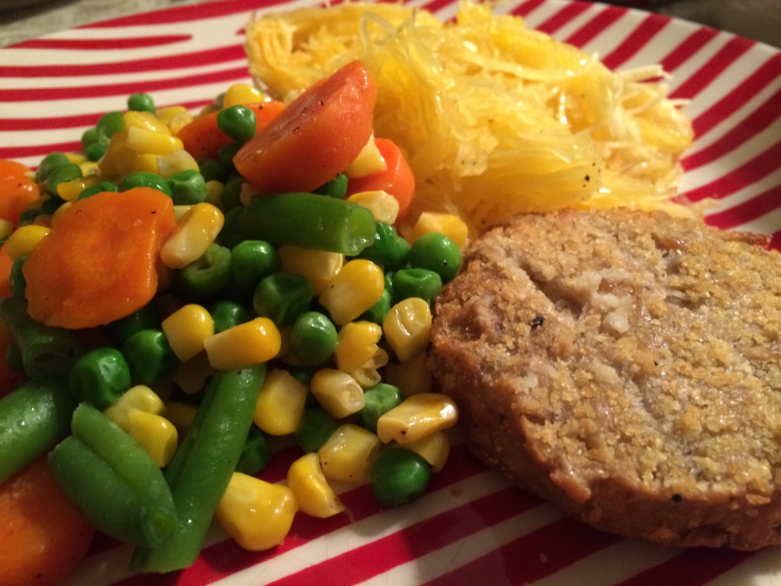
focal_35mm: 30
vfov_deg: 46.8
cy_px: 293
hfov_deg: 60.0
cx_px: 390
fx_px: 677
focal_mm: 4.12
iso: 320
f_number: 2.2
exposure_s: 1/20
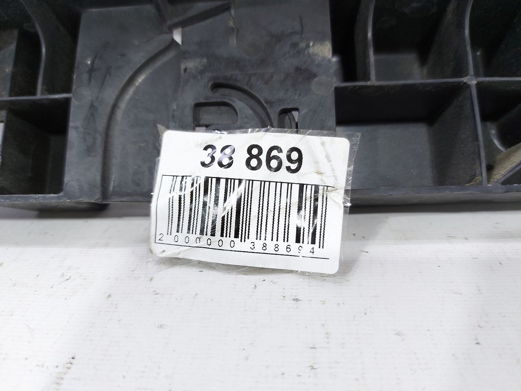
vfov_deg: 56.8
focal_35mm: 24
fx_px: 361
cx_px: 260
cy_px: 196
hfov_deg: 71.6
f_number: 1.8
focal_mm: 5.23
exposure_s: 1/50
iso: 100
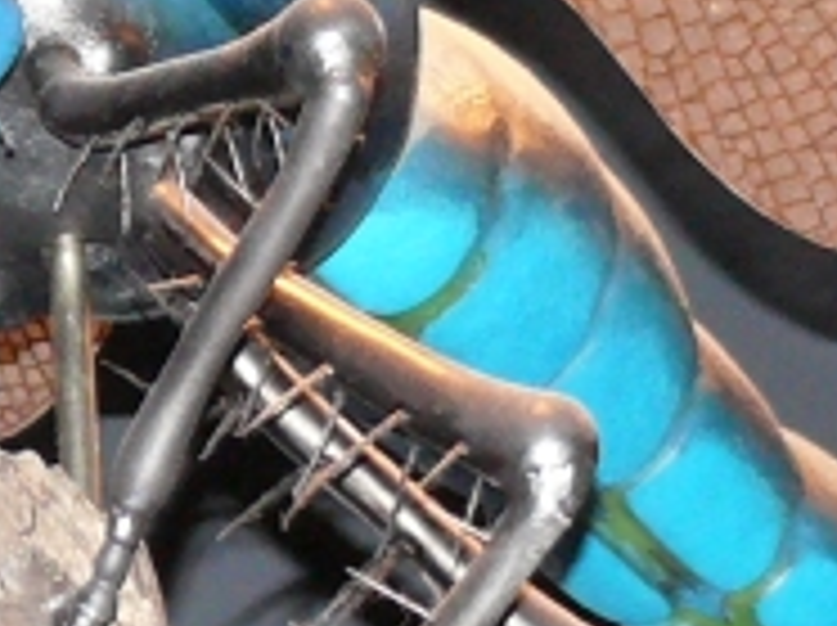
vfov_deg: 2.6
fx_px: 13644
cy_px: -284
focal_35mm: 565
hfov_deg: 3.5
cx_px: 86
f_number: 3.2
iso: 320
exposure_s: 1/30
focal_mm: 17.4
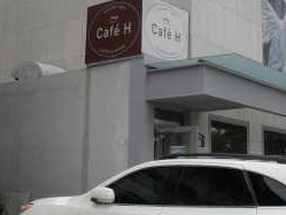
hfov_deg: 30.5
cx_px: 188
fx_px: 521
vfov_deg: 23.2
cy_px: 68
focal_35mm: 63
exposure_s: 1/500
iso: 100
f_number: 3.2
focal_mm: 6.3
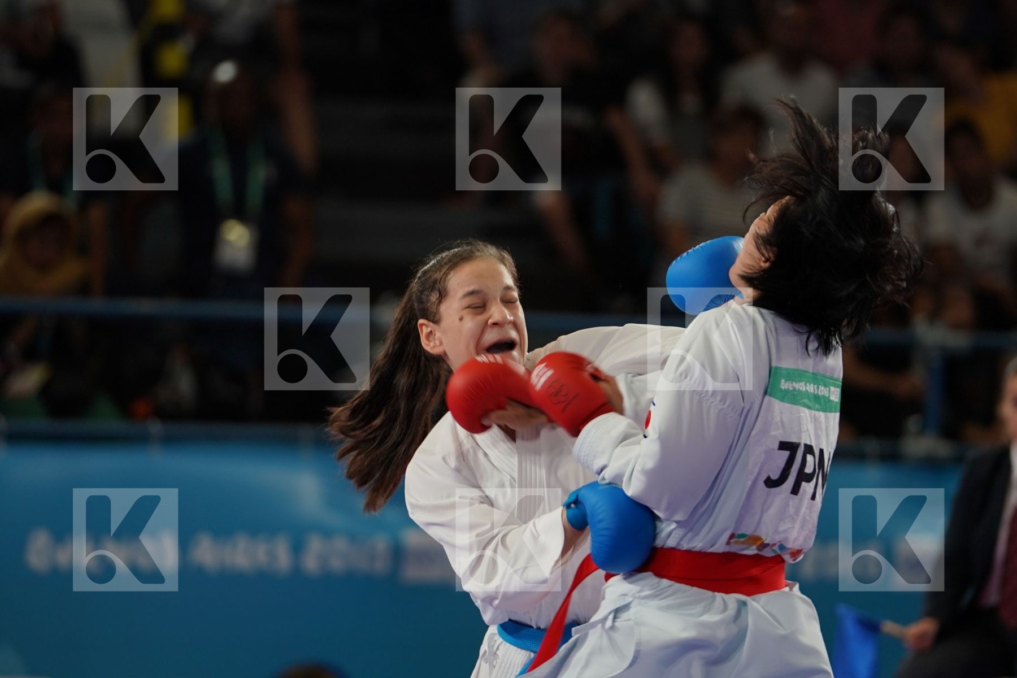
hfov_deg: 8.0
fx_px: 7231
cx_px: 508
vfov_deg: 5.4
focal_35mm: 256
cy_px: 339
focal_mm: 171
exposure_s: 1/500
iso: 500
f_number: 2.8
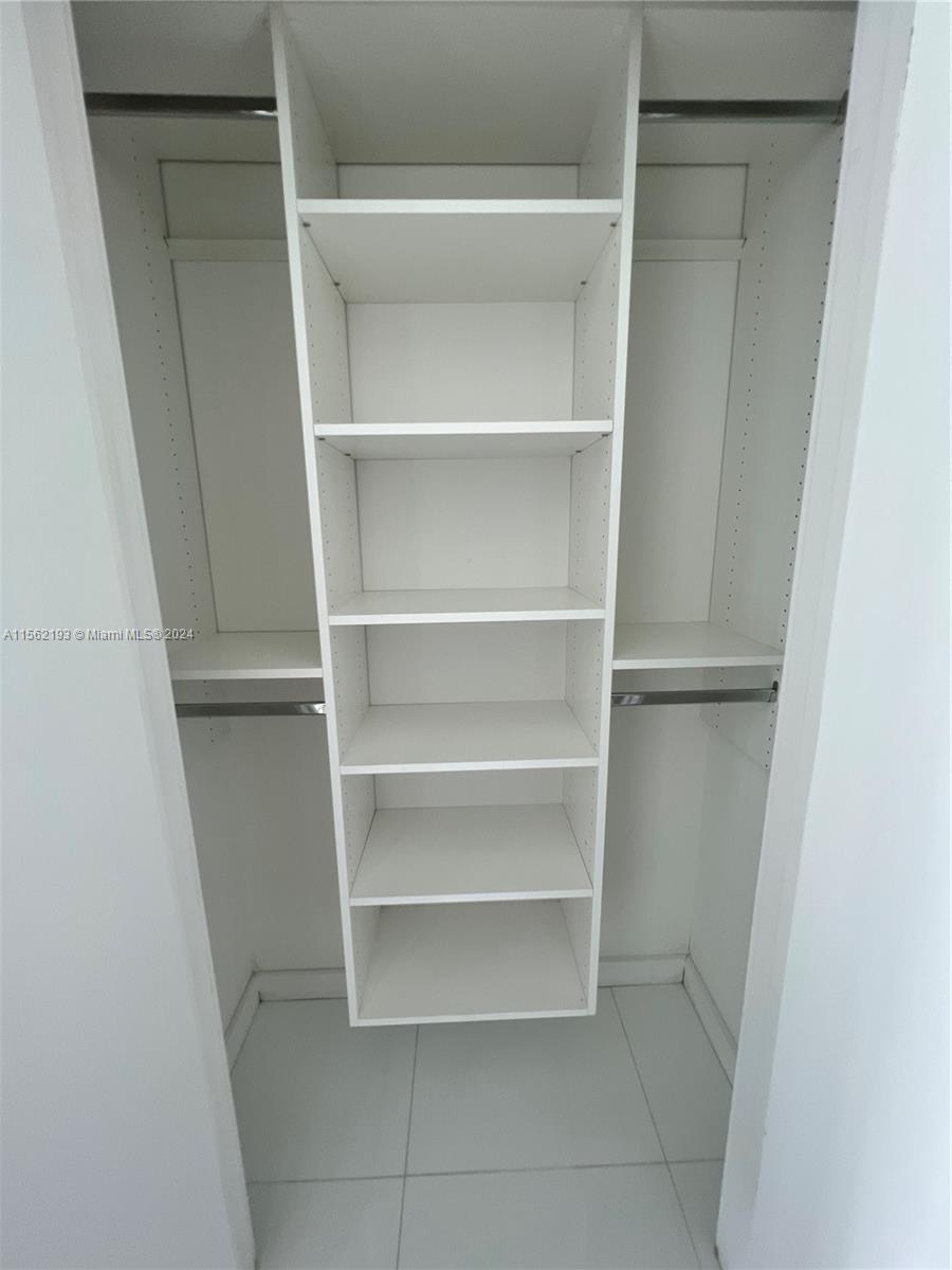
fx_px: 477
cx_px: 476
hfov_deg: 89.9
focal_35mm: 13
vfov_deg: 106.2
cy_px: 635
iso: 64
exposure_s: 1/30
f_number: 1.8
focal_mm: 1.57
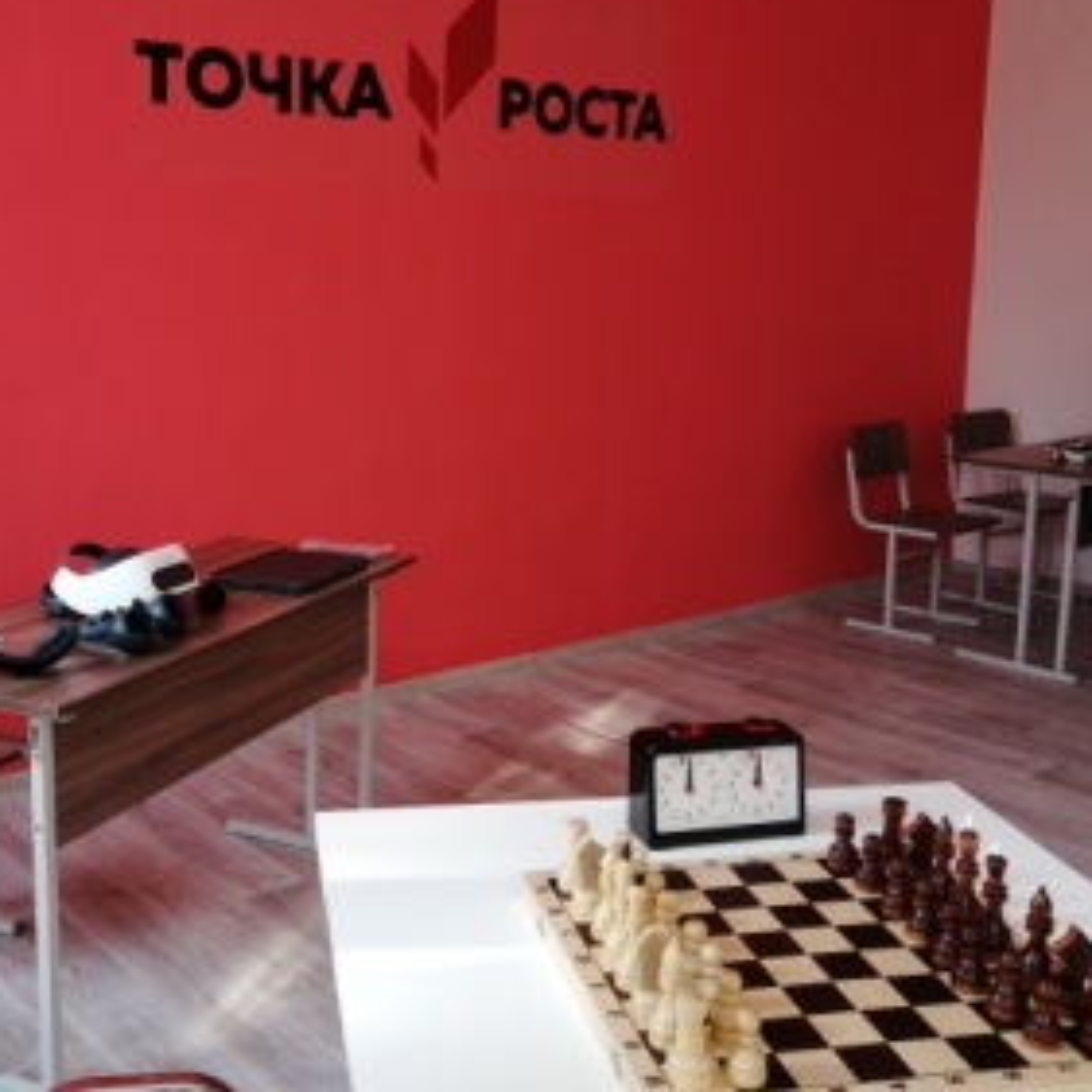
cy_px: 470
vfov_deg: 43.8
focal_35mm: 38
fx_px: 1356
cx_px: 412
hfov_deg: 43.5
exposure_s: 1/100
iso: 80
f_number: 1.8
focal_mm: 3.62
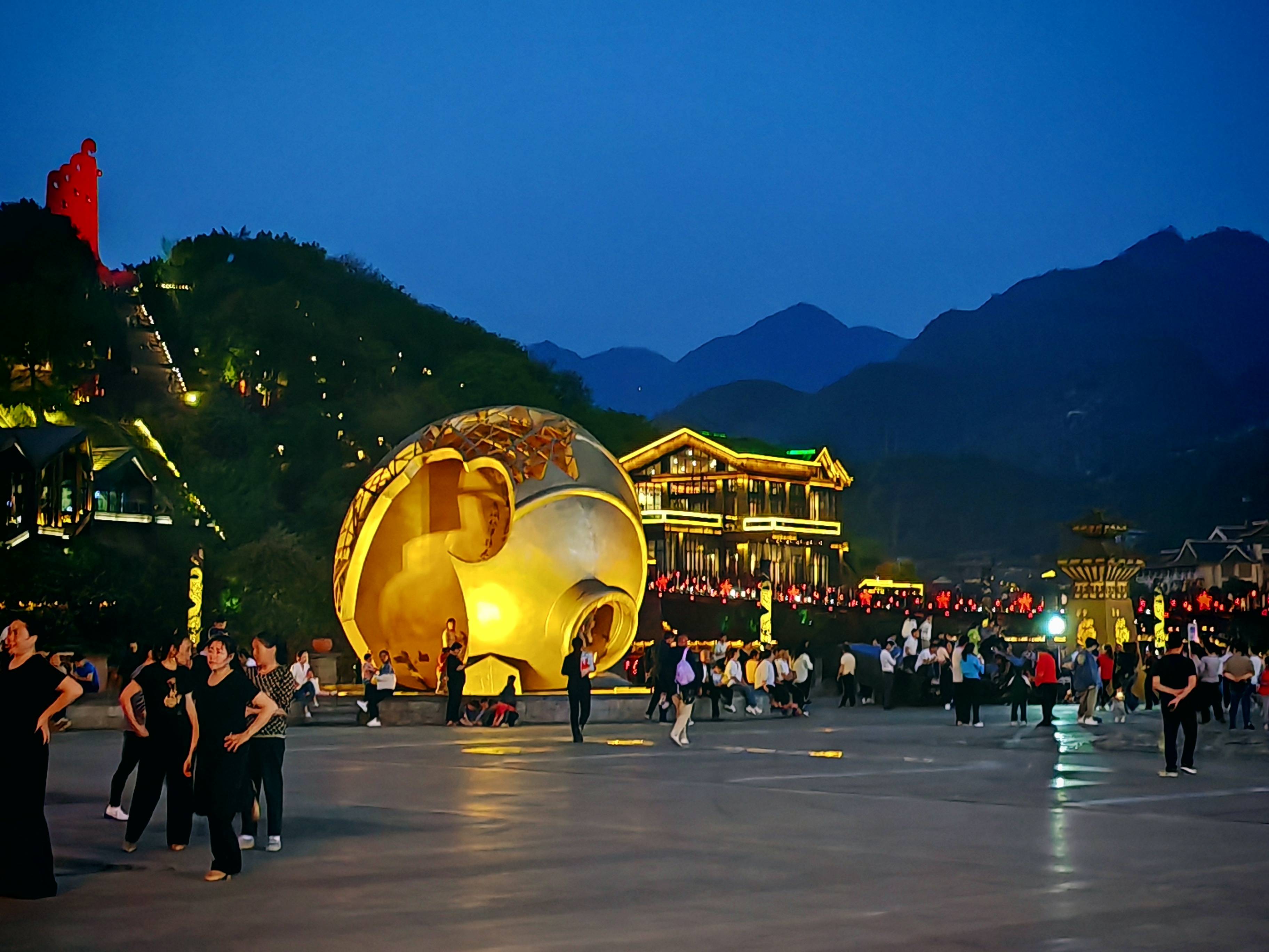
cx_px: 634
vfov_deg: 22.6
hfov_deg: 29.8
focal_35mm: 65
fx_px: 2383
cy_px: 476
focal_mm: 6.14
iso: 1433
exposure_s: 1/33.3
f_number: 1.8
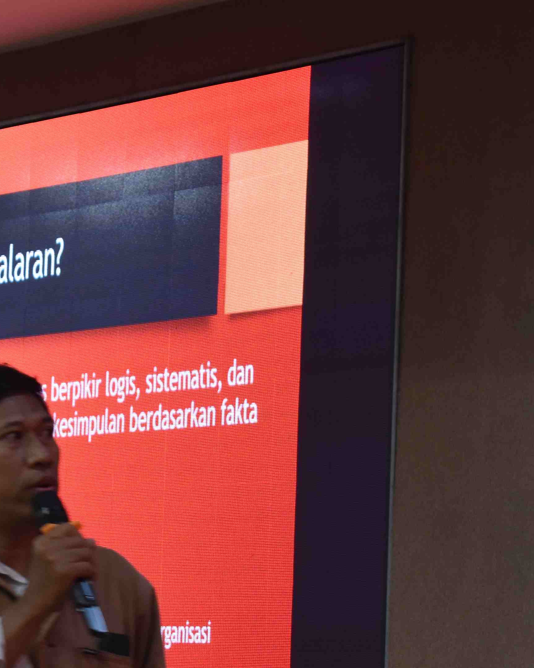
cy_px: 526
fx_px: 4011
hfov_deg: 7.6
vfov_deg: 9.5
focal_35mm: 203
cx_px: 57
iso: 900
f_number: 5.6
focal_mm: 52
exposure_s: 1/30
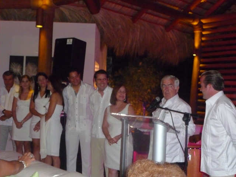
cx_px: 118
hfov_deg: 38.2
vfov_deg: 29.1
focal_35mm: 50
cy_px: 88
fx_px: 341
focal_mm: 8.5
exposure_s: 1/8
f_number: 4.2
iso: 800
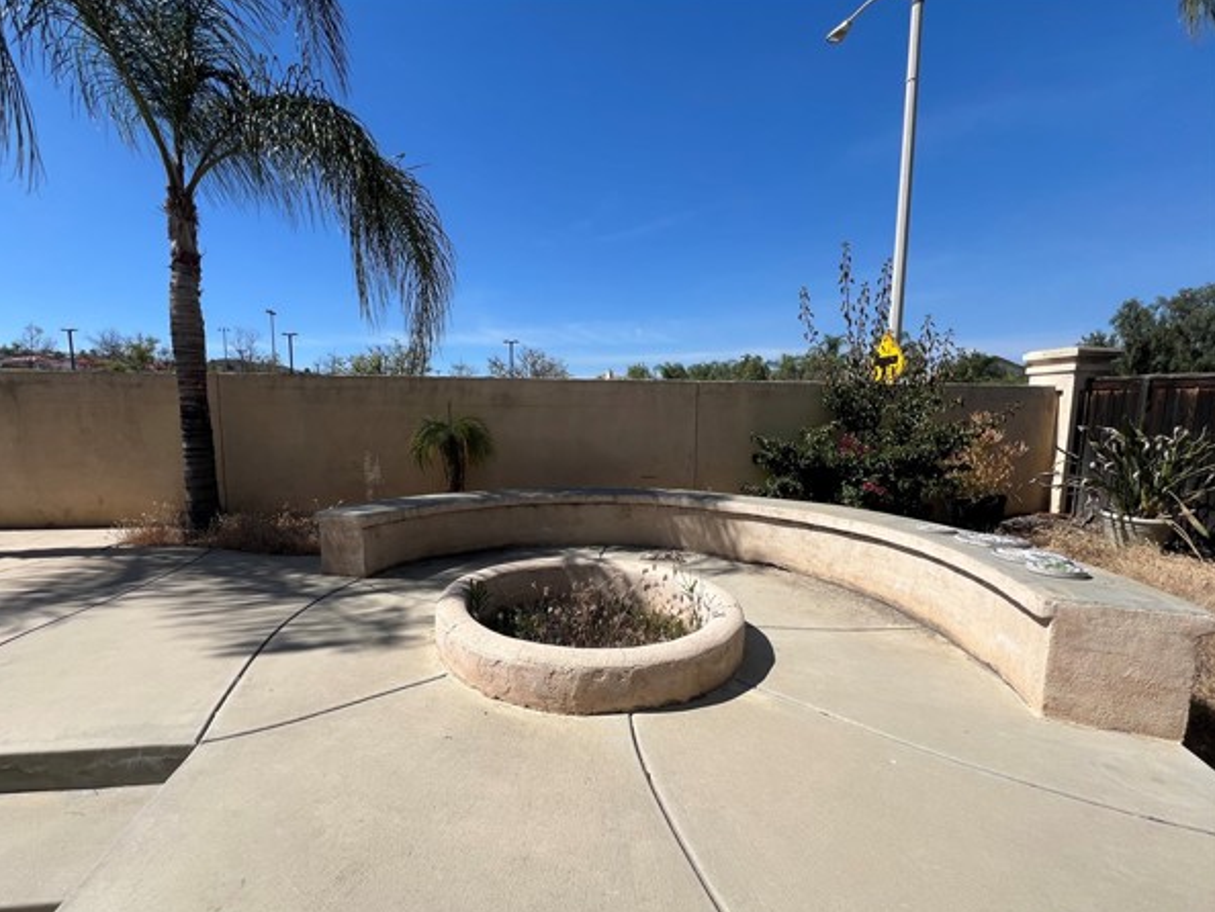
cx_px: 569
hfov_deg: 101.9
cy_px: 478
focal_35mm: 14
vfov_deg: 85.7
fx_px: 492
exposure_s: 1/1845
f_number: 1.8
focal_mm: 1.57
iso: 32
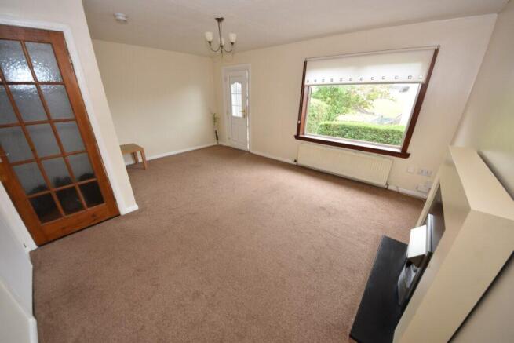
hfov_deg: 112.6
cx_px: 257
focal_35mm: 12
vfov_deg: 90.0
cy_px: 172
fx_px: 171
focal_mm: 8
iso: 200
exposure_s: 1/50
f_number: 4.5
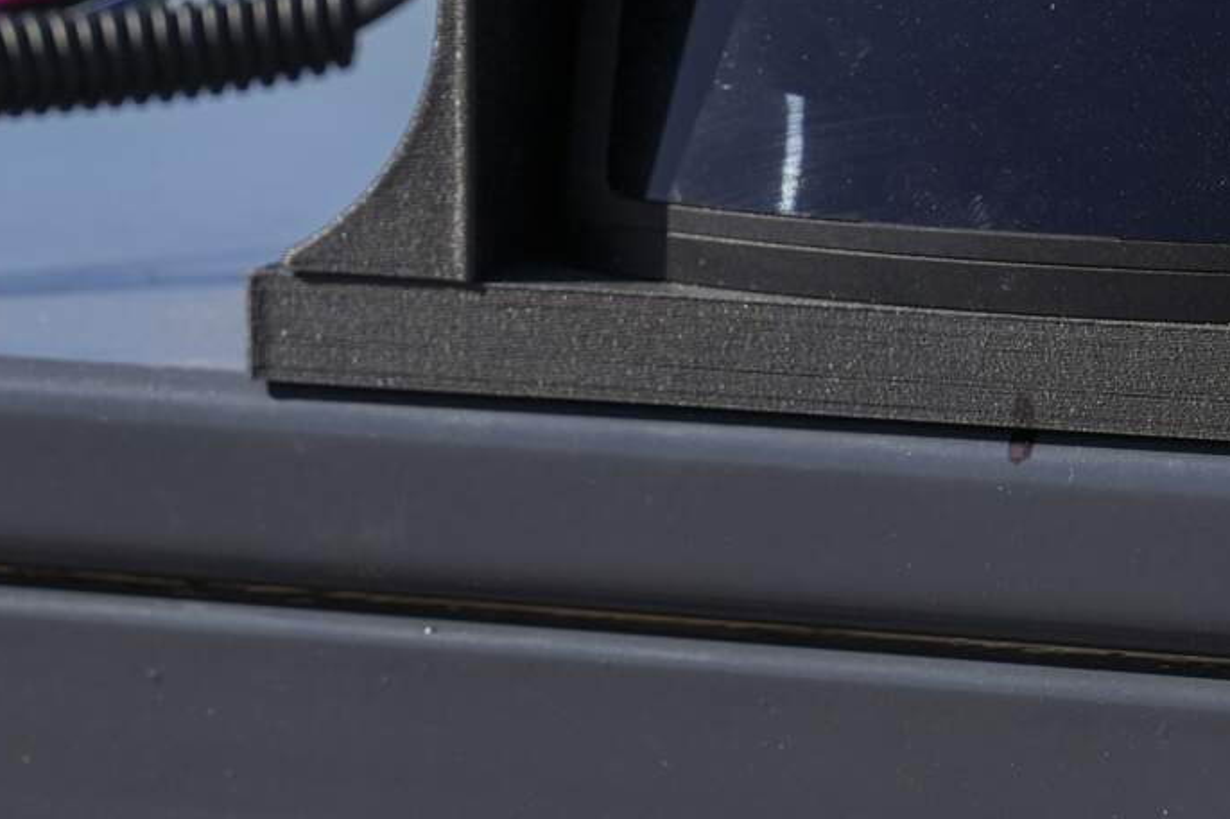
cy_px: -211
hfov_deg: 7.0
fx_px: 10042
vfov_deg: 4.7
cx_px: 925
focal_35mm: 294
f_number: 5.6
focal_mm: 70
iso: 100
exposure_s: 1/640
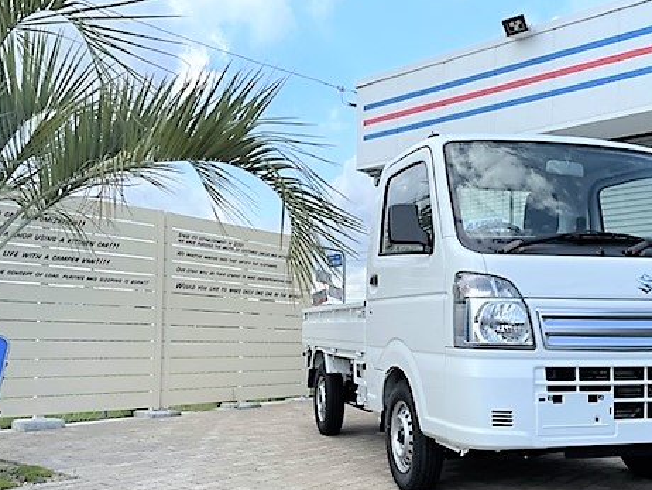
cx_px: 363
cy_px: 325
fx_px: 678
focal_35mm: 36
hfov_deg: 51.2
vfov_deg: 39.2
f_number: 1.6
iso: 32
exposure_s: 1/1855
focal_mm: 4.2
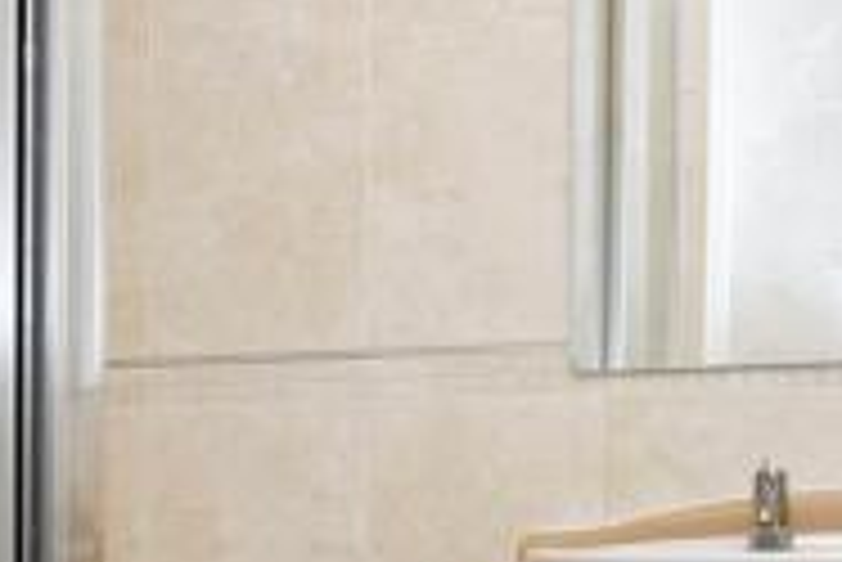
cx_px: 203
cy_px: 587
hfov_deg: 24.5
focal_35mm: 82
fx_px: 1919
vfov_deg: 16.3
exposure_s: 1/60
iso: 800
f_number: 8
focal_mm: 15
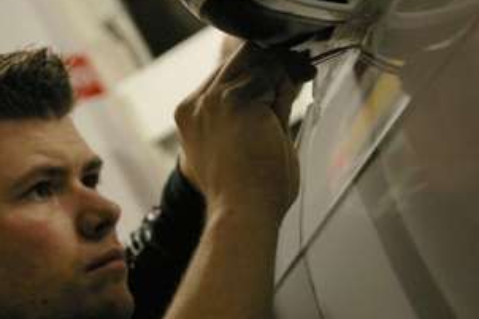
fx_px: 2367
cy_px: 200
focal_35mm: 178
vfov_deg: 7.7
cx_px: 276
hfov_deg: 11.6
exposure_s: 1/20
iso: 3200
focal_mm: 80
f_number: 5.6
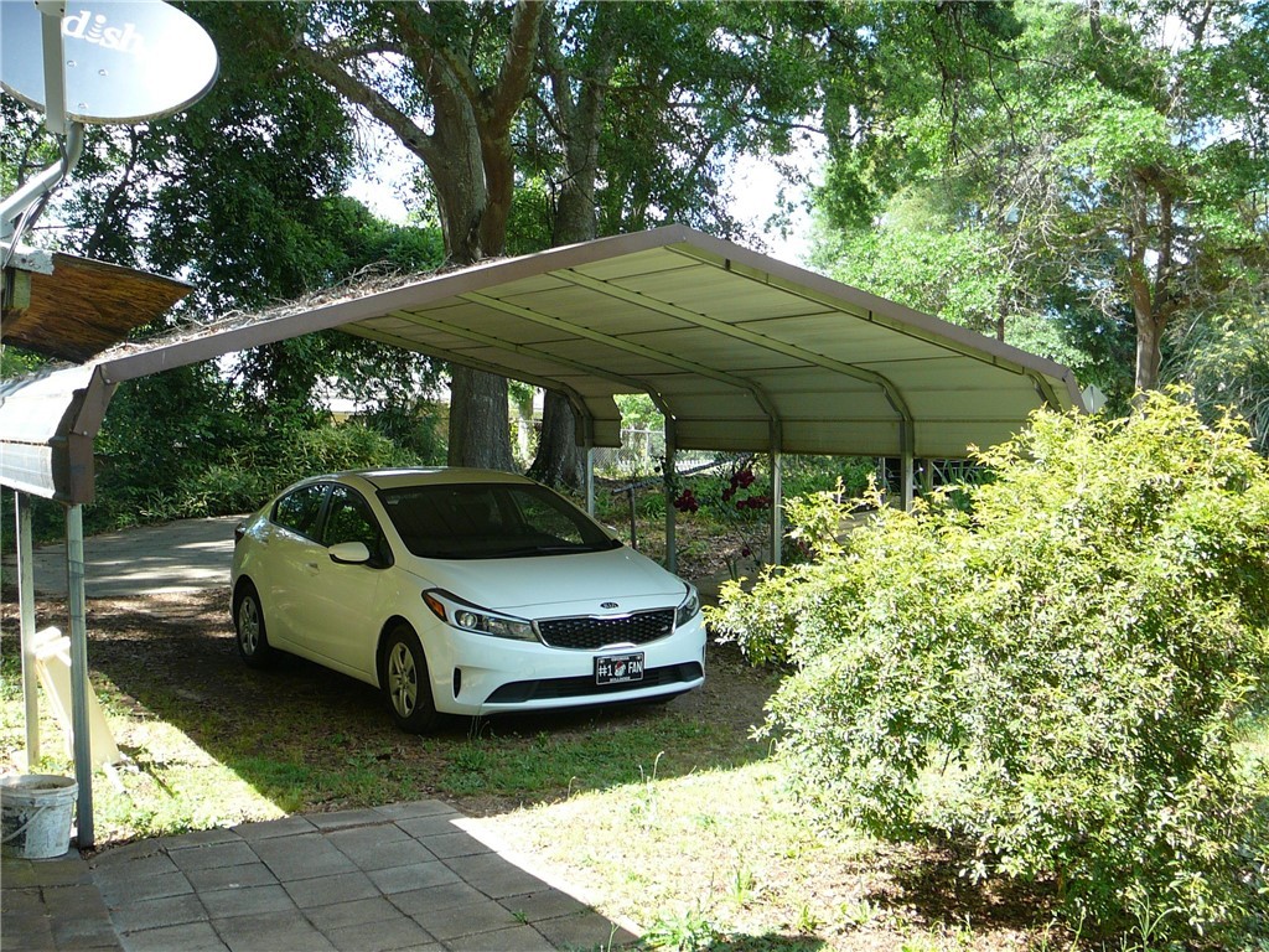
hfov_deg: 45.8
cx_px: 634
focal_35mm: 41
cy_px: 476
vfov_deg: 35.1
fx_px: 1503
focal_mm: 6.1
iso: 80
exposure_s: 1/125
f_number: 3.1
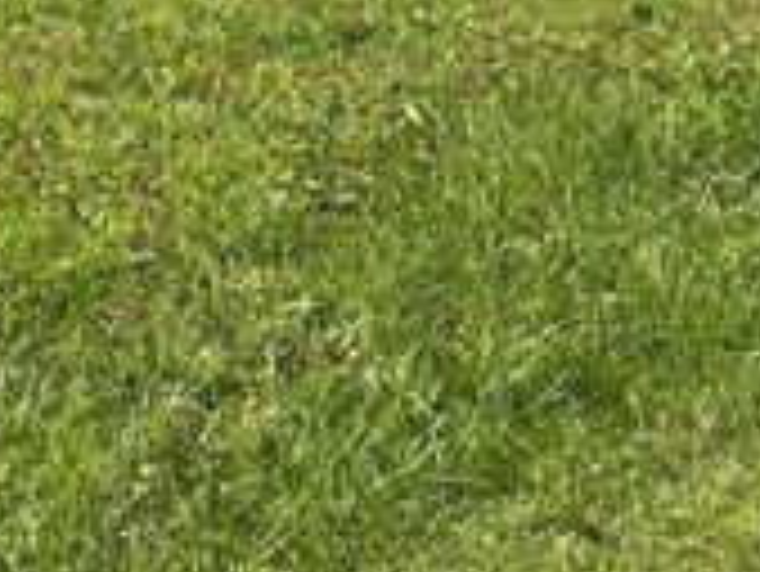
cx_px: -238
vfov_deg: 18.3
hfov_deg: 23.2
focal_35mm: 74
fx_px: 1626
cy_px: -205
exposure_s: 1/2203
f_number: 1.6
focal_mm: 5.1
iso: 32
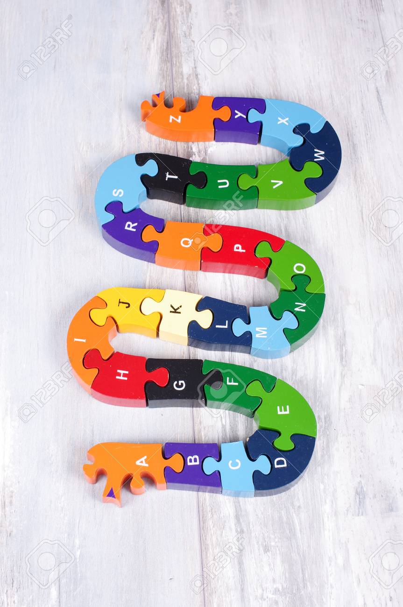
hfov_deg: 18.1
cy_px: 304
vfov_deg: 27.0
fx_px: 1263
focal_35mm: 75
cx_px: 202
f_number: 8
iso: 125
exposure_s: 1/125
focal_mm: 50
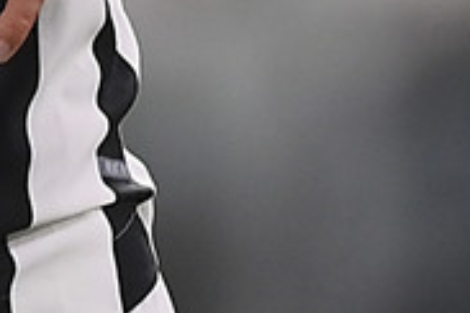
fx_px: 39960
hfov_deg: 0.7
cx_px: -925
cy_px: -738
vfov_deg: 0.4
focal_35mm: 3061
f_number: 2.8
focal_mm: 400
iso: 1600
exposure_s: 1/1600
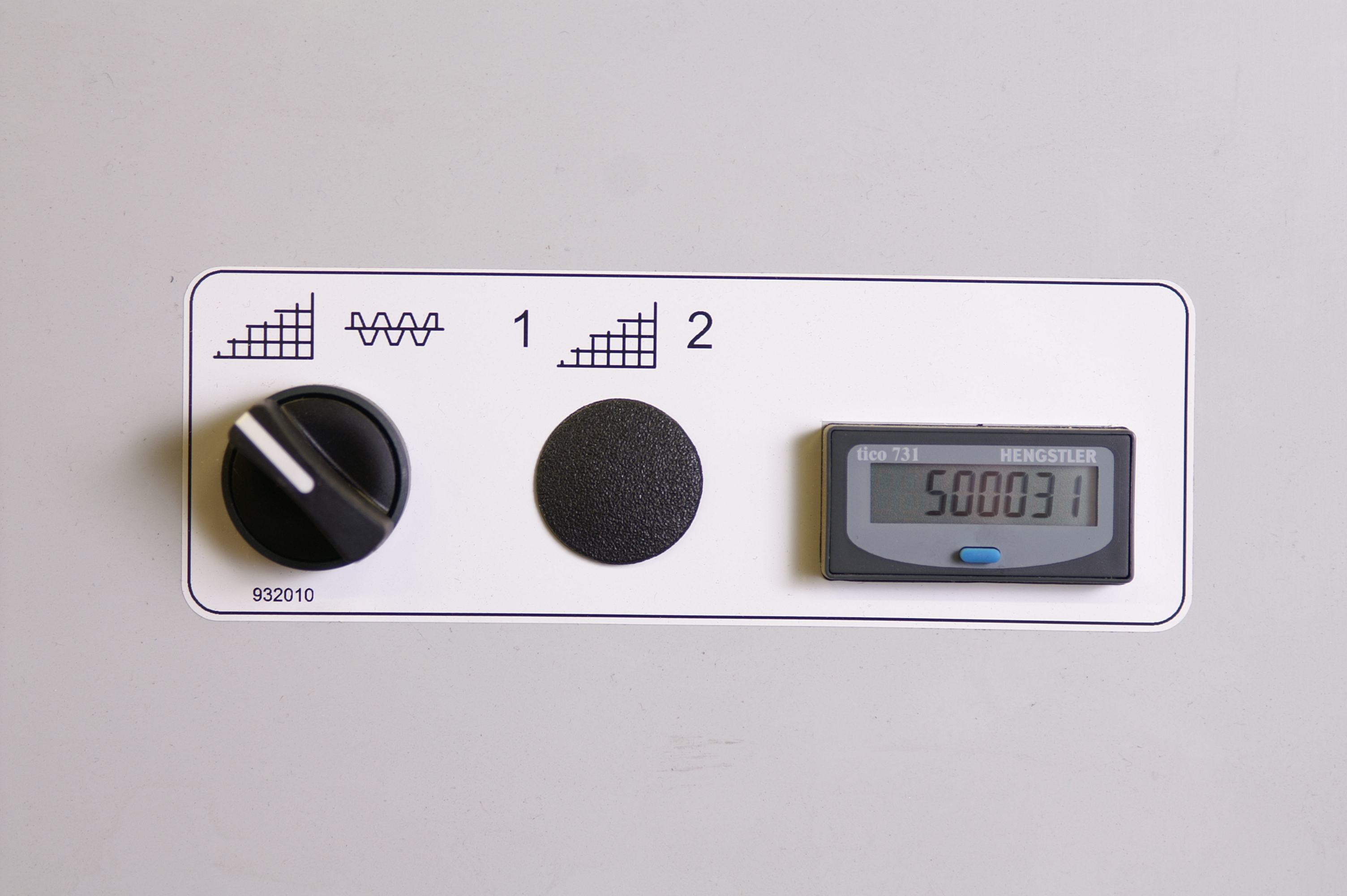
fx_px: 4486
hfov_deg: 17.1
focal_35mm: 120
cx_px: 674
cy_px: 448
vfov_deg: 11.4
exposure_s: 1/8
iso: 100
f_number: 5.6
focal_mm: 80
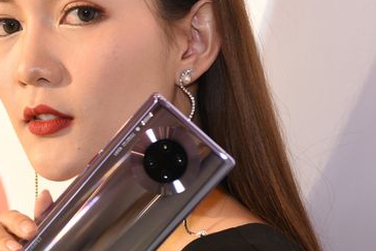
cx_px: -76
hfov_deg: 11.8
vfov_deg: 8.1
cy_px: 141
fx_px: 1775
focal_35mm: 170
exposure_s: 1/60
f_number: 4
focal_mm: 62
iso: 500
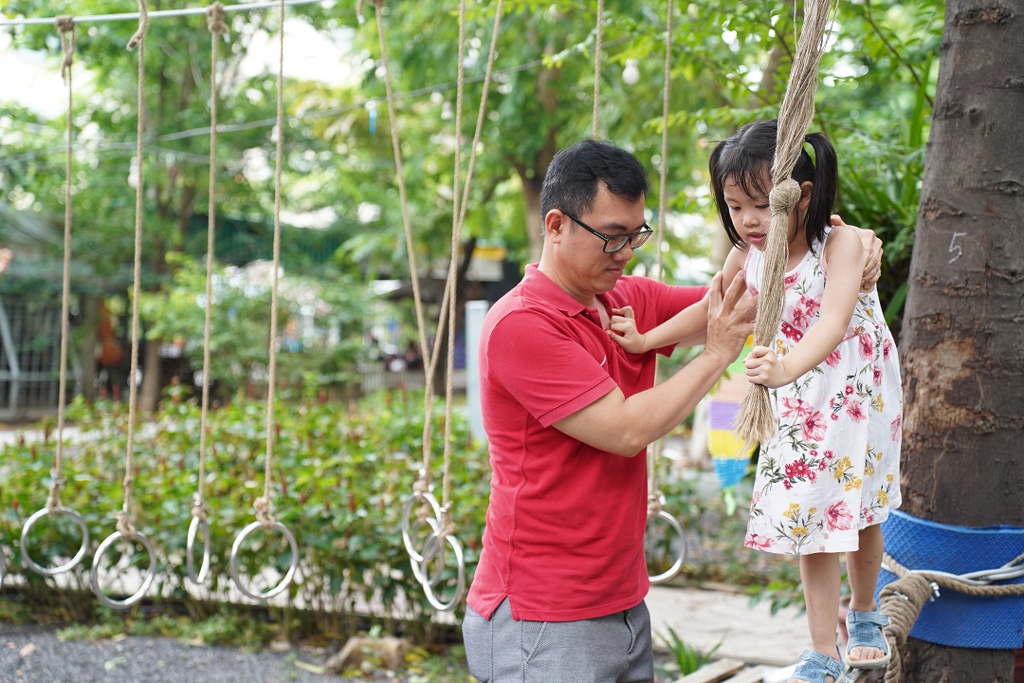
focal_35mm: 56
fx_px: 1593
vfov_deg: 24.2
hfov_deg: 35.6
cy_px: 342
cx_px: 512
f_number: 2.8
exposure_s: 1/320
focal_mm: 56
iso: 500
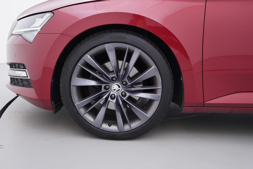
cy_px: 84
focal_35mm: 36
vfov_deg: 36.9
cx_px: 126
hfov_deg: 53.1
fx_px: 253
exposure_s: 1/50
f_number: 3.2
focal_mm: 24
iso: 125
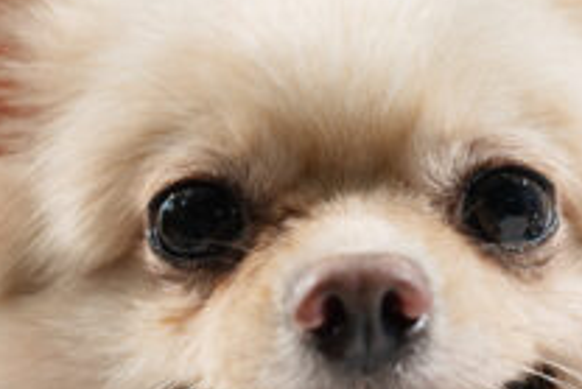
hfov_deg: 10.5
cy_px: 441
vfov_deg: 7.0
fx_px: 3162
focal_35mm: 195
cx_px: 546
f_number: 2.5
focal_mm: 39.7
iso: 250
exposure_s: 1/160
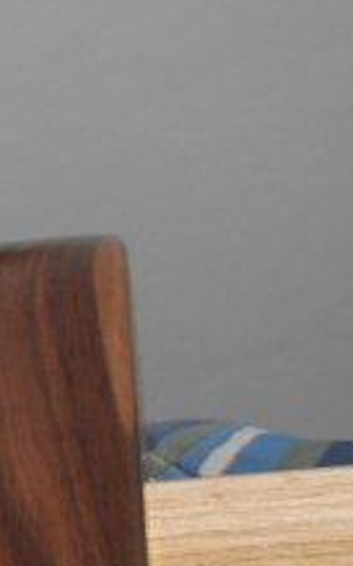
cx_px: -937
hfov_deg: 3.2
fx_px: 6094
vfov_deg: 5.3
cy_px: 292
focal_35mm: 395
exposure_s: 1/60
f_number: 5.6
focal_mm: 55
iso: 280
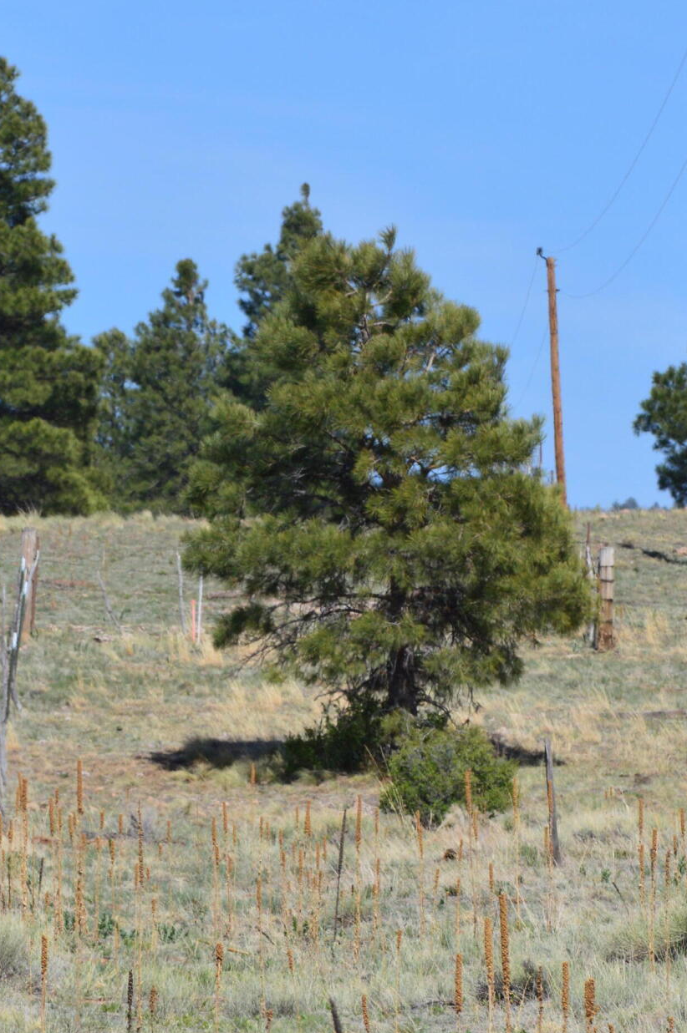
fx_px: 13913
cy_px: 620
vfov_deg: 4.3
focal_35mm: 485
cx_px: 226
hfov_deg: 2.8
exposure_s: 1/500
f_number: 11
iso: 320
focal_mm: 200
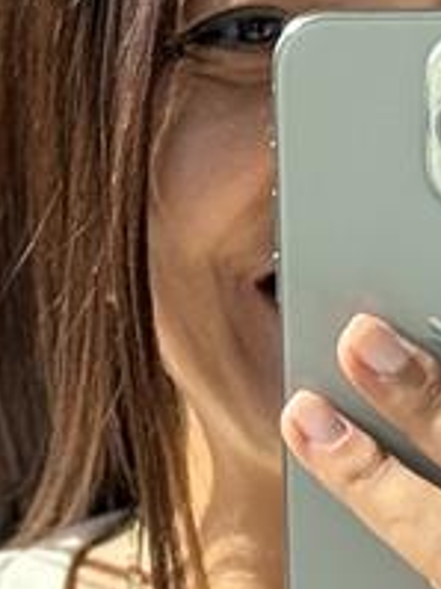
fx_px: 5475
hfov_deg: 4.6
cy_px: 1339
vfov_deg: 5.9
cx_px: 388
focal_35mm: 322
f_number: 1.78
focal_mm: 6.76
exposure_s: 1/1152
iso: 64
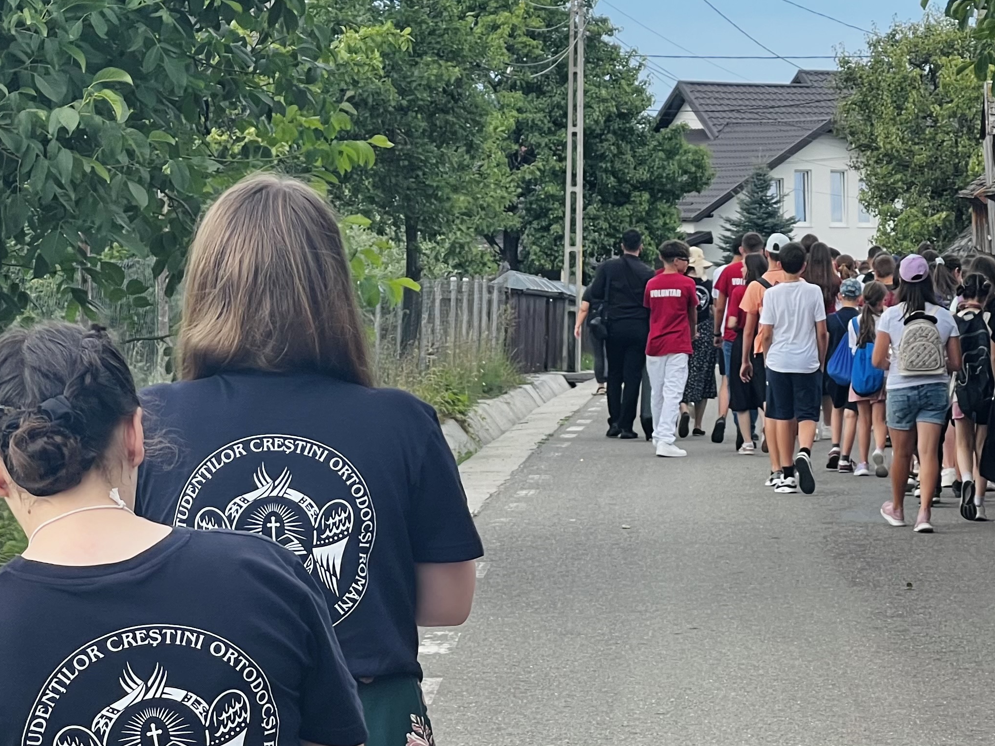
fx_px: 4369
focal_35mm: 152
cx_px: 893
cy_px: 545
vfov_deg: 9.7
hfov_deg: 12.9
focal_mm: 9
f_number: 2.8
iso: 32
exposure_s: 1/154
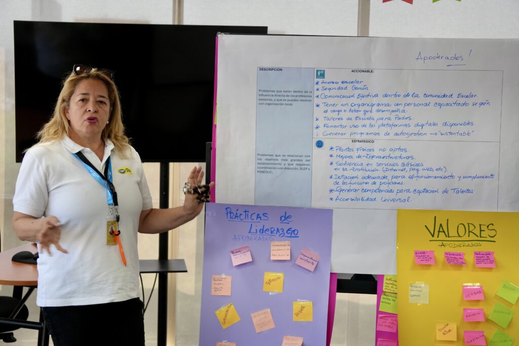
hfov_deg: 24.6
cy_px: 173
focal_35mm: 82
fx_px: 1189
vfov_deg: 16.6
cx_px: 260
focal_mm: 55
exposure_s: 1/160
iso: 640
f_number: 4.5
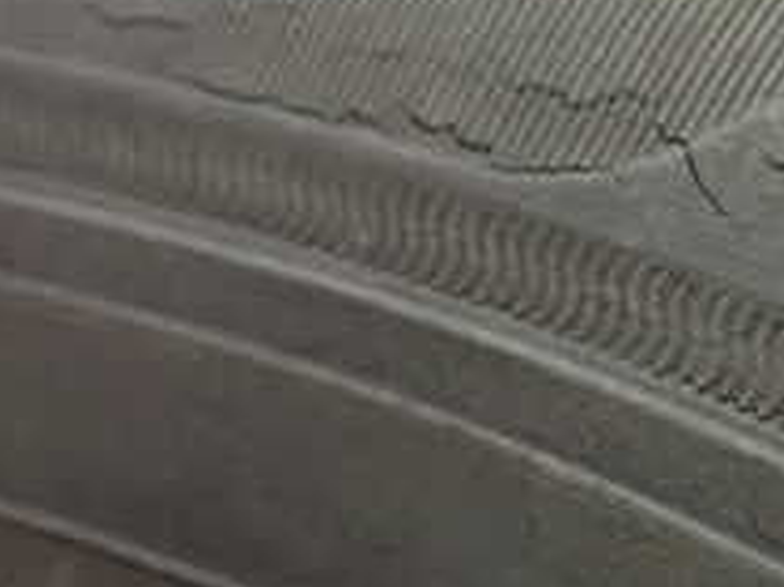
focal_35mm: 91
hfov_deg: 20.3
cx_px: 921
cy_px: 453
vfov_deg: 16.1
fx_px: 2060
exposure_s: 1/30
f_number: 2.4
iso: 1600
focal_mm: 5.79
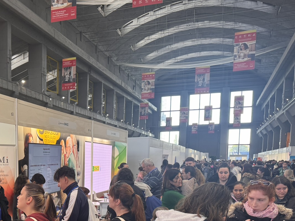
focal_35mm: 46
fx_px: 392
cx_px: 36
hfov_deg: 38.7
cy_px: 204
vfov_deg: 30.0
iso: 125
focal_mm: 6.76
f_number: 1.78
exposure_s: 1/100
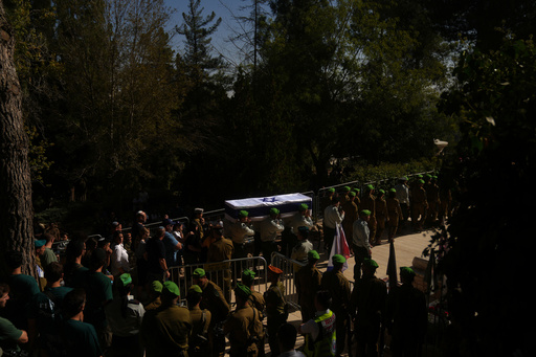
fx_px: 446
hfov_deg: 61.9
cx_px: 268
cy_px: 178
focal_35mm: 30
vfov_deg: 43.6
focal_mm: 30
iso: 80
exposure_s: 1/8000
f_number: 2.8
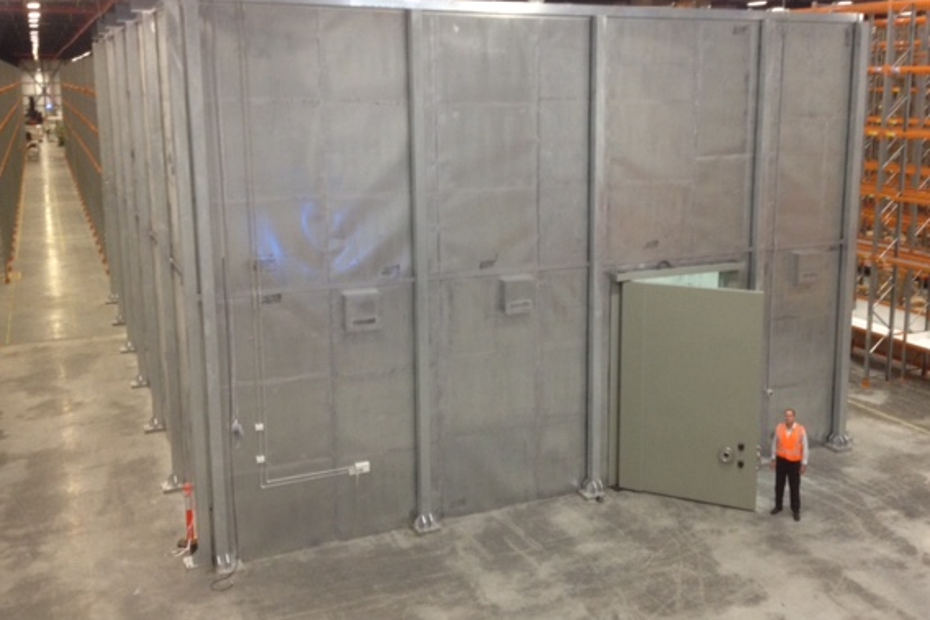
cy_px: 257
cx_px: 517
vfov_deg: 32.6
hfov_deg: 47.3
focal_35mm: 41
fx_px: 1059
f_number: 2.4
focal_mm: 4.28
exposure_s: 1/20
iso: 160
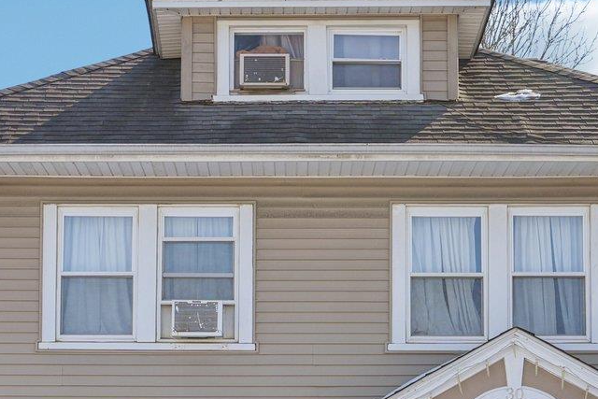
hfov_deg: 18.2
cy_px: 437
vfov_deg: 12.0
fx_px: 1861
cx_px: 192
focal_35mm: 112
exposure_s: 1/200
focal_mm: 35
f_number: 8
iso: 100
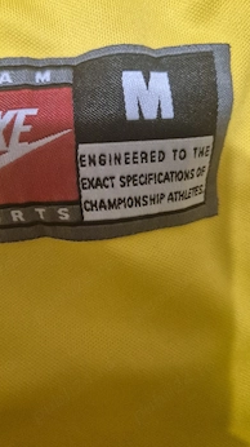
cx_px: 99
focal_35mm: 29
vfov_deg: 66.0
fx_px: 343
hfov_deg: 39.9
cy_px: 204
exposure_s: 1/100
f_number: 1.8
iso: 1600
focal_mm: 5.4
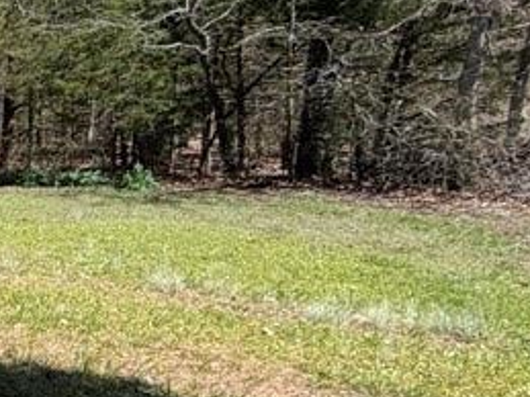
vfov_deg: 20.4
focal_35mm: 71
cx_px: -805
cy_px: 335
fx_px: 1087
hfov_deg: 14.3
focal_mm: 2.22
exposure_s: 1/770
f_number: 2.2
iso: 32
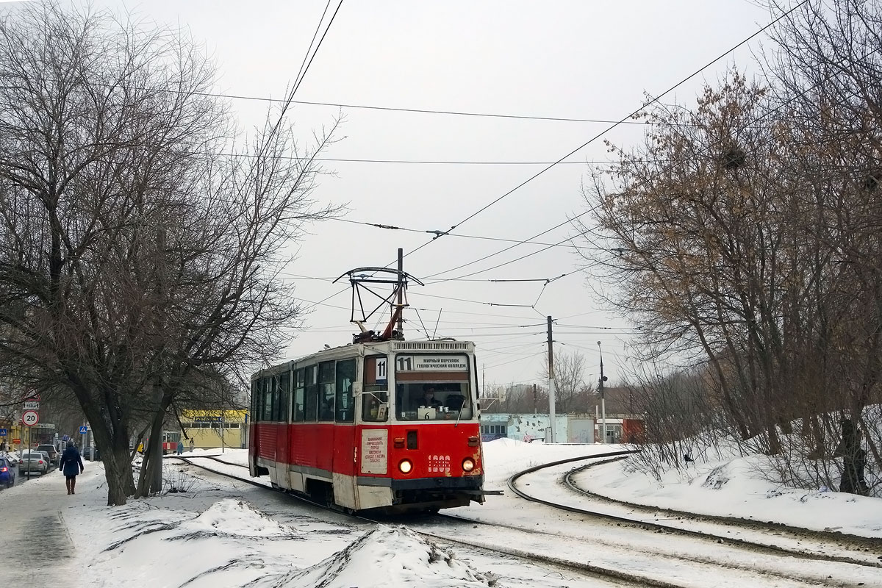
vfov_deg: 31.2
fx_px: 1053
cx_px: 441
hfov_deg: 45.4
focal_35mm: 43
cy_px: 294
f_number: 5.6
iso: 125
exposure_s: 1/500
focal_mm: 16.01
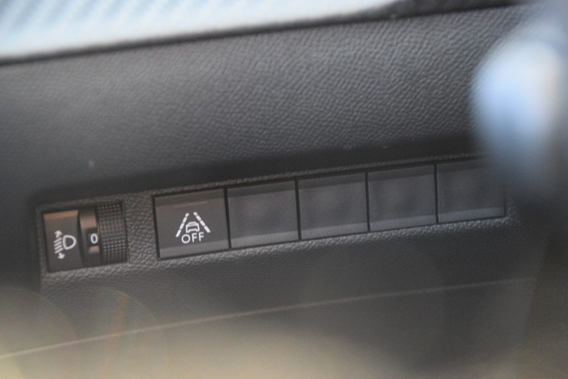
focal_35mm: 128
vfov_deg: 10.8
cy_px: 190
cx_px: 284
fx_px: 2012
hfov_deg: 16.1
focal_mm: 85
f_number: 5.6
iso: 4000
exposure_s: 1/125
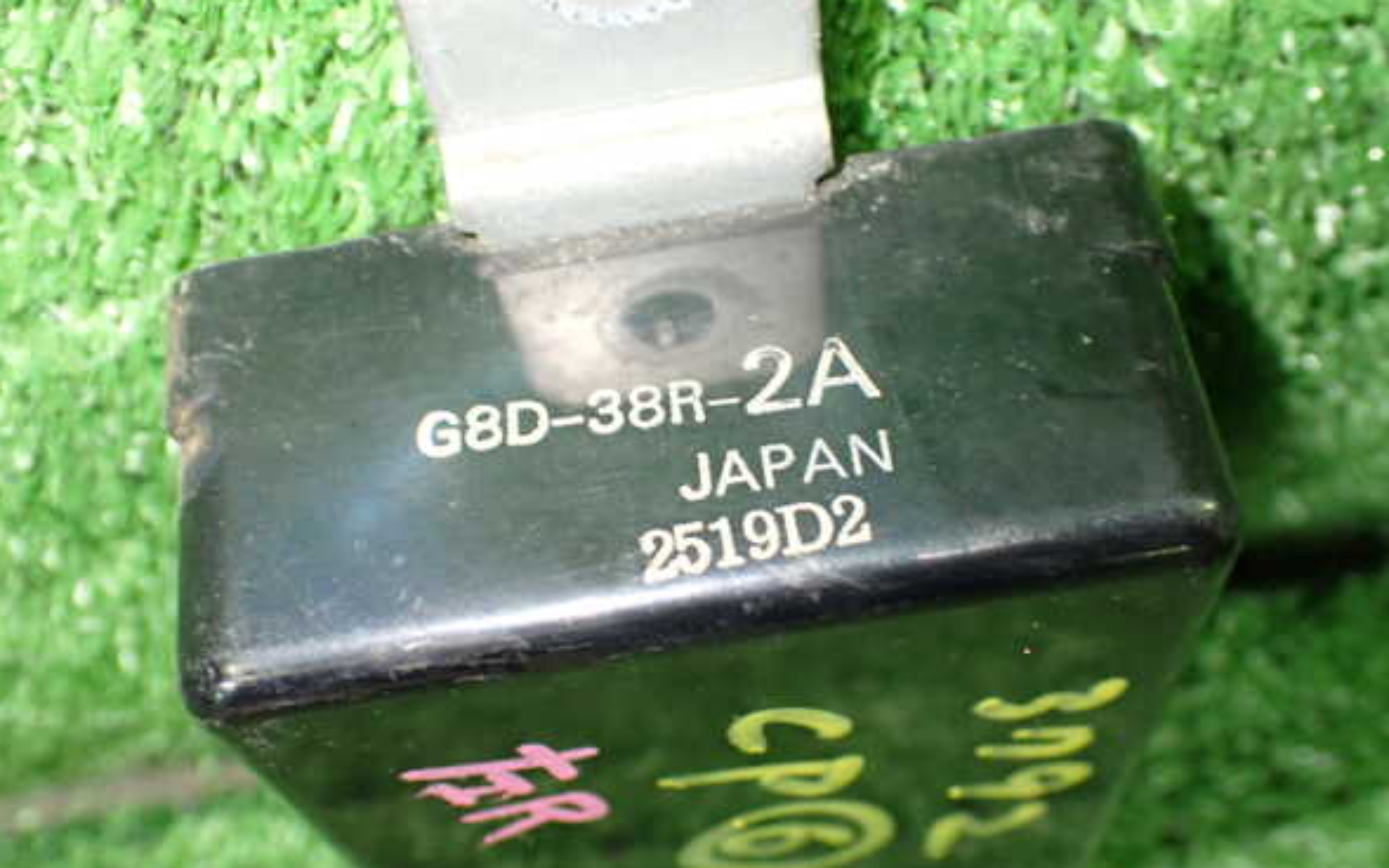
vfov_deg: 31.2
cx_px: 700
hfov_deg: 48.2
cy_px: 467
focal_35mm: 41
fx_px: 1552
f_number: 2.7
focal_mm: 6.83
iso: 800
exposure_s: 1/50
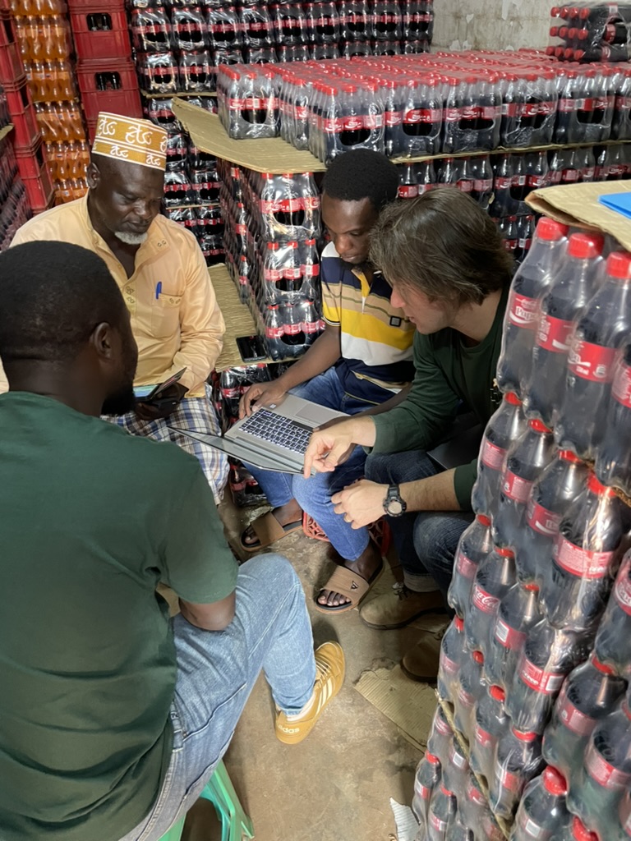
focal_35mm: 26
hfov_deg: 53.1
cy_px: 420
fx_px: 632
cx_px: 316
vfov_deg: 67.3
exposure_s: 1/30
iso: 640
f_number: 1.6
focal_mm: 4.2
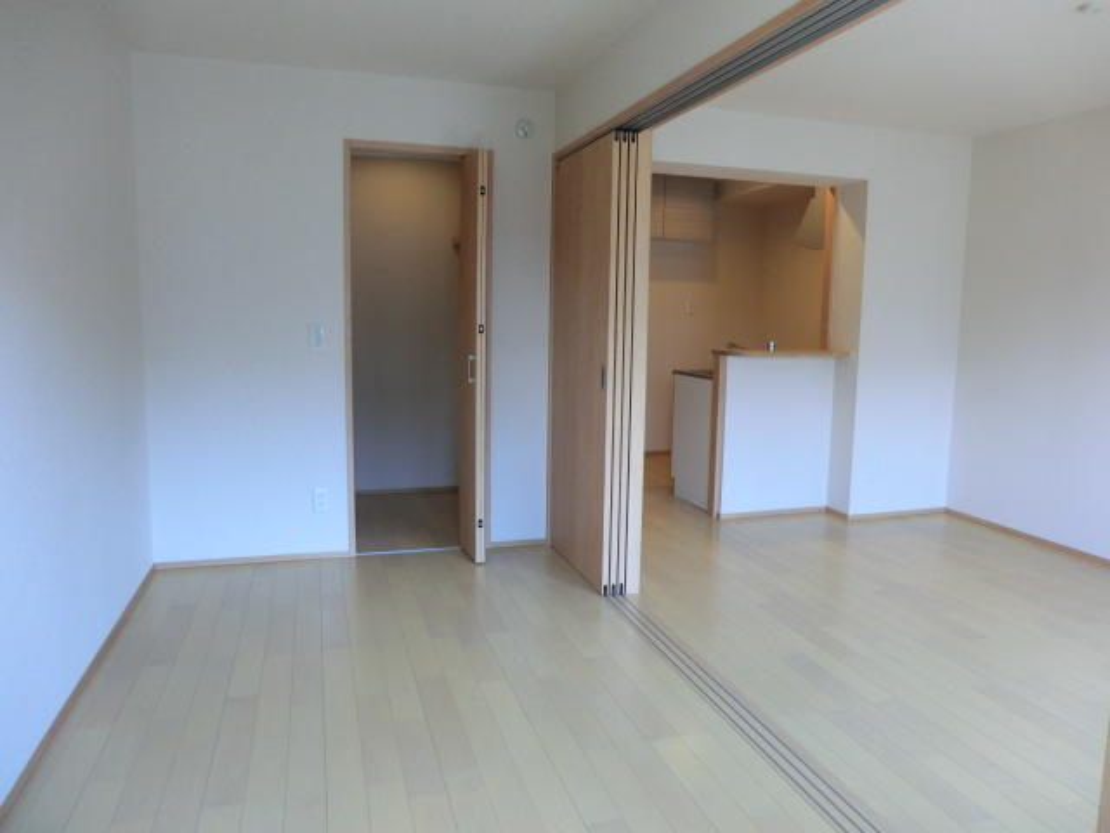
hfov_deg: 71.6
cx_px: 555
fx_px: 770
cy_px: 416
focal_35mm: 24
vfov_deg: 56.8
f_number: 3.2
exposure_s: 1/60
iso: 125
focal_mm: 4.3
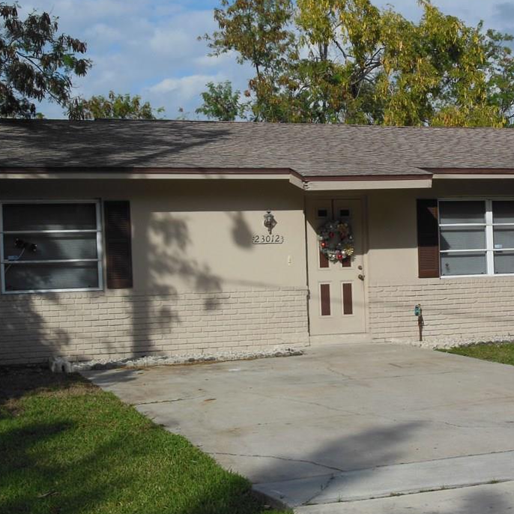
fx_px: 1109
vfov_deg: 26.1
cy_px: 279
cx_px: 324
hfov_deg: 26.0
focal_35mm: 66
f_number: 4
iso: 125
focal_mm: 8.9
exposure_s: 1/2000
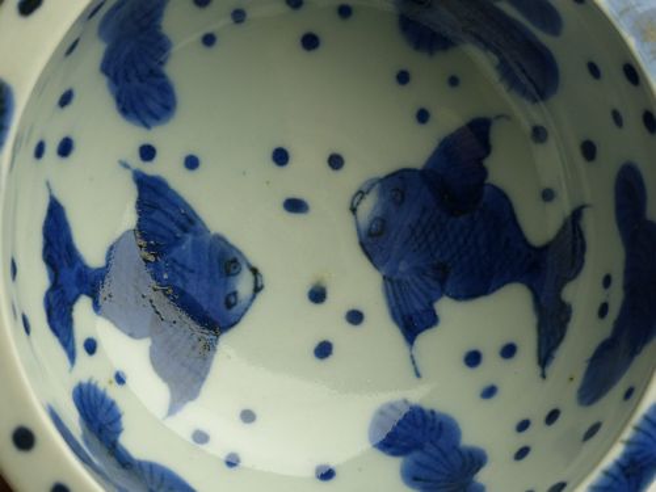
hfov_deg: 25.0
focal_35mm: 78
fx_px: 1478
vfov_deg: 18.9
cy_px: 246
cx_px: 328
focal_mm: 14
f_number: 3.2
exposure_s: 1/100
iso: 200
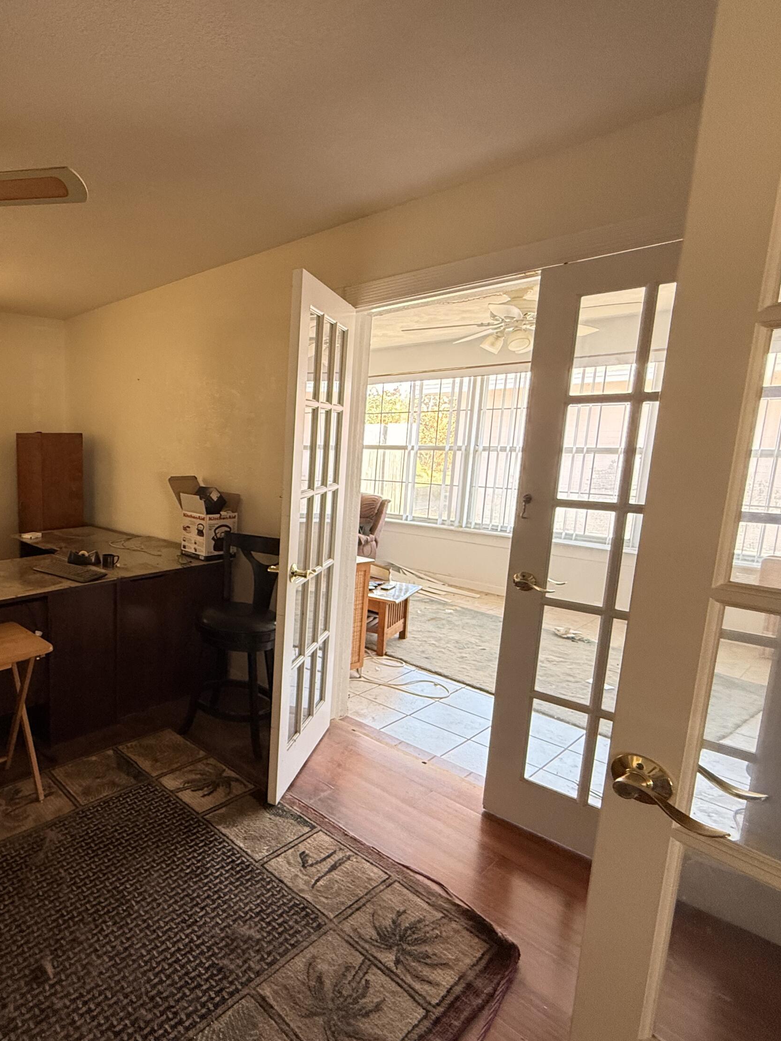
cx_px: 117
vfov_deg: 84.7
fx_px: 572
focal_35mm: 19
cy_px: 523
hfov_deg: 60.9
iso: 320
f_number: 2.2
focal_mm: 2.22
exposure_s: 1/120
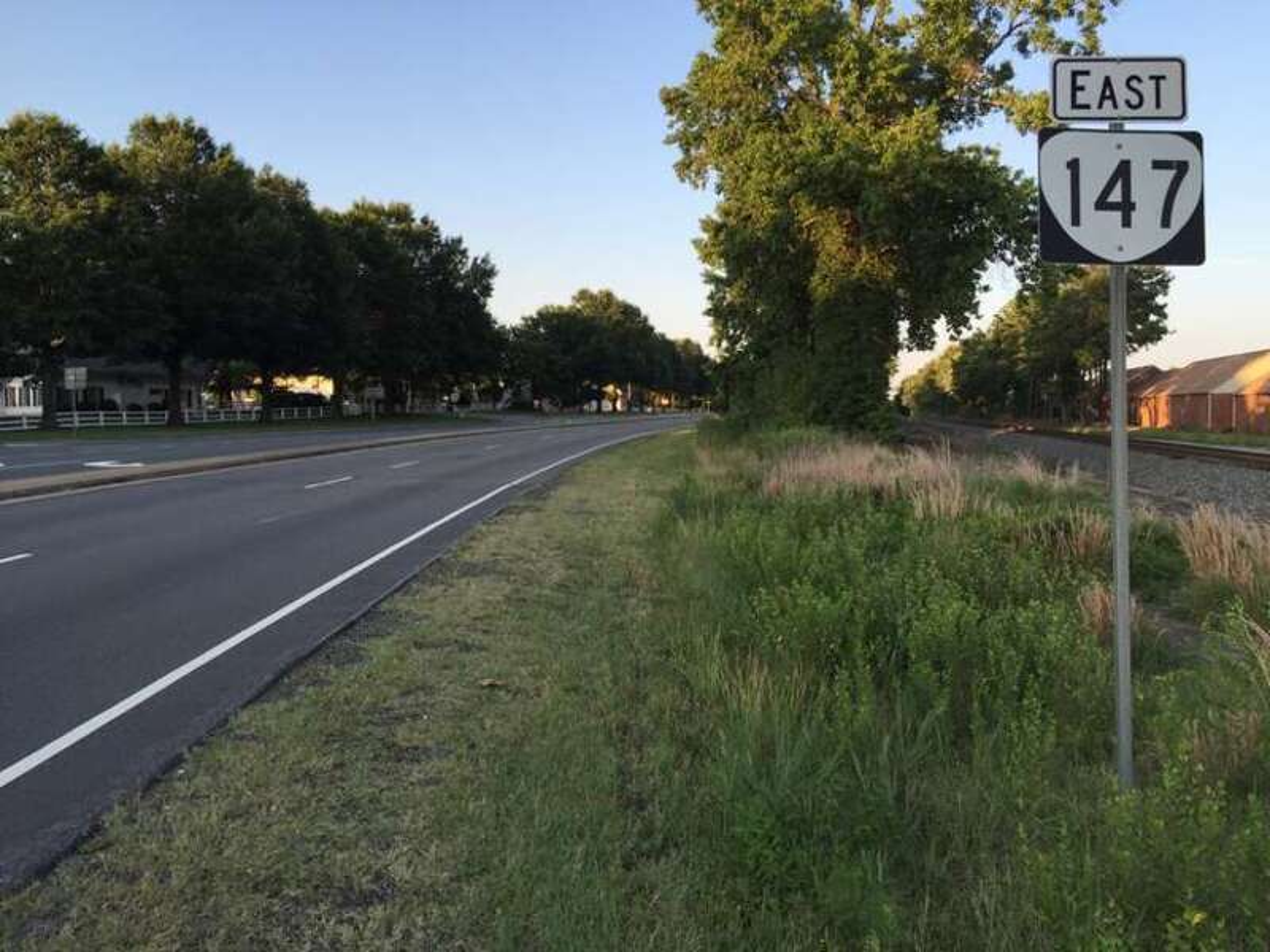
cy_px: 476
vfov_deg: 48.2
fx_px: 1064
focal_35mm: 29
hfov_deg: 61.7
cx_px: 635
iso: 32
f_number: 2.2
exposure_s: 1/359
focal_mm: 4.15
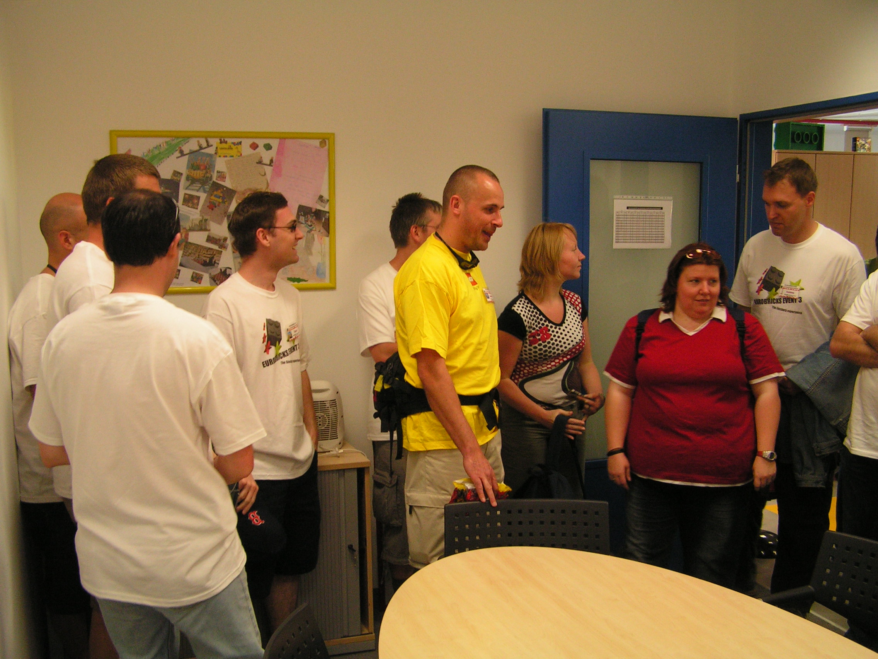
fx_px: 964
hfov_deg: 49.0
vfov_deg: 37.7
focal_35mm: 38
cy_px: 330
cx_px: 439
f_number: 2.8
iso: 125
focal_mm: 6.3
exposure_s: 1/50
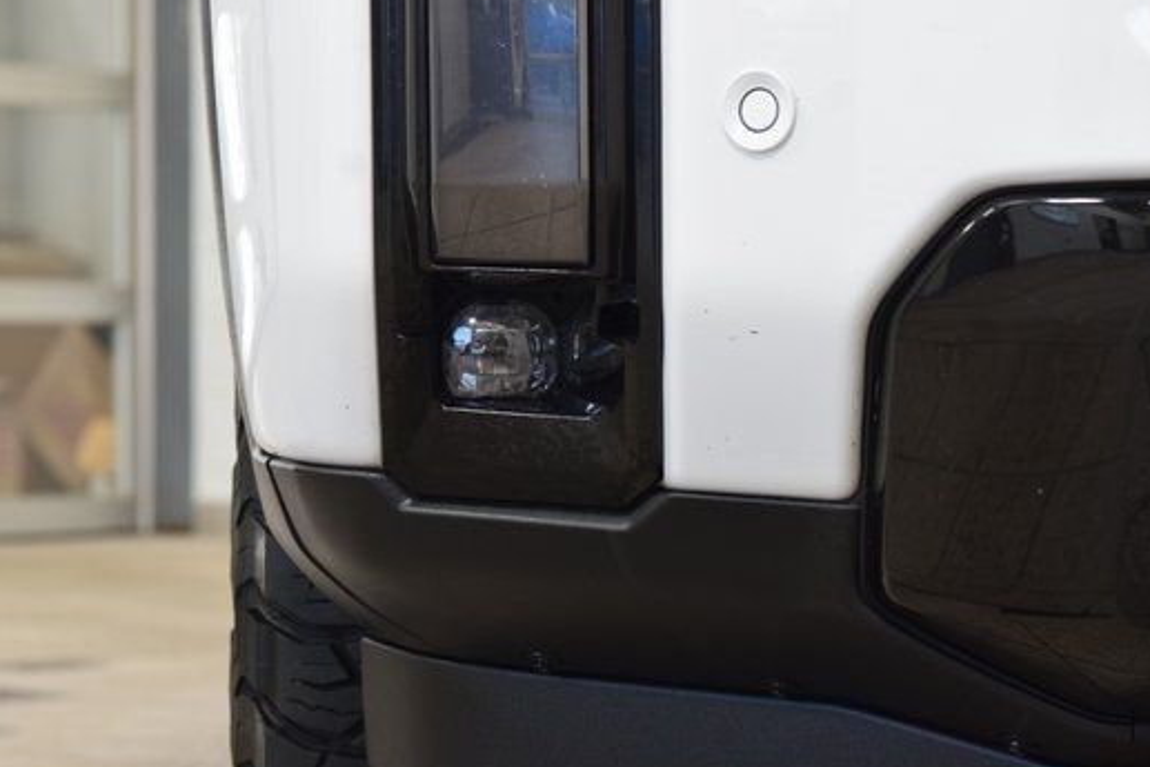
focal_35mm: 130
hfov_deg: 15.8
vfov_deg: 10.6
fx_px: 4154
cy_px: 368
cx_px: 529
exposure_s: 1/30
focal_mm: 70
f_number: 7.1
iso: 1400
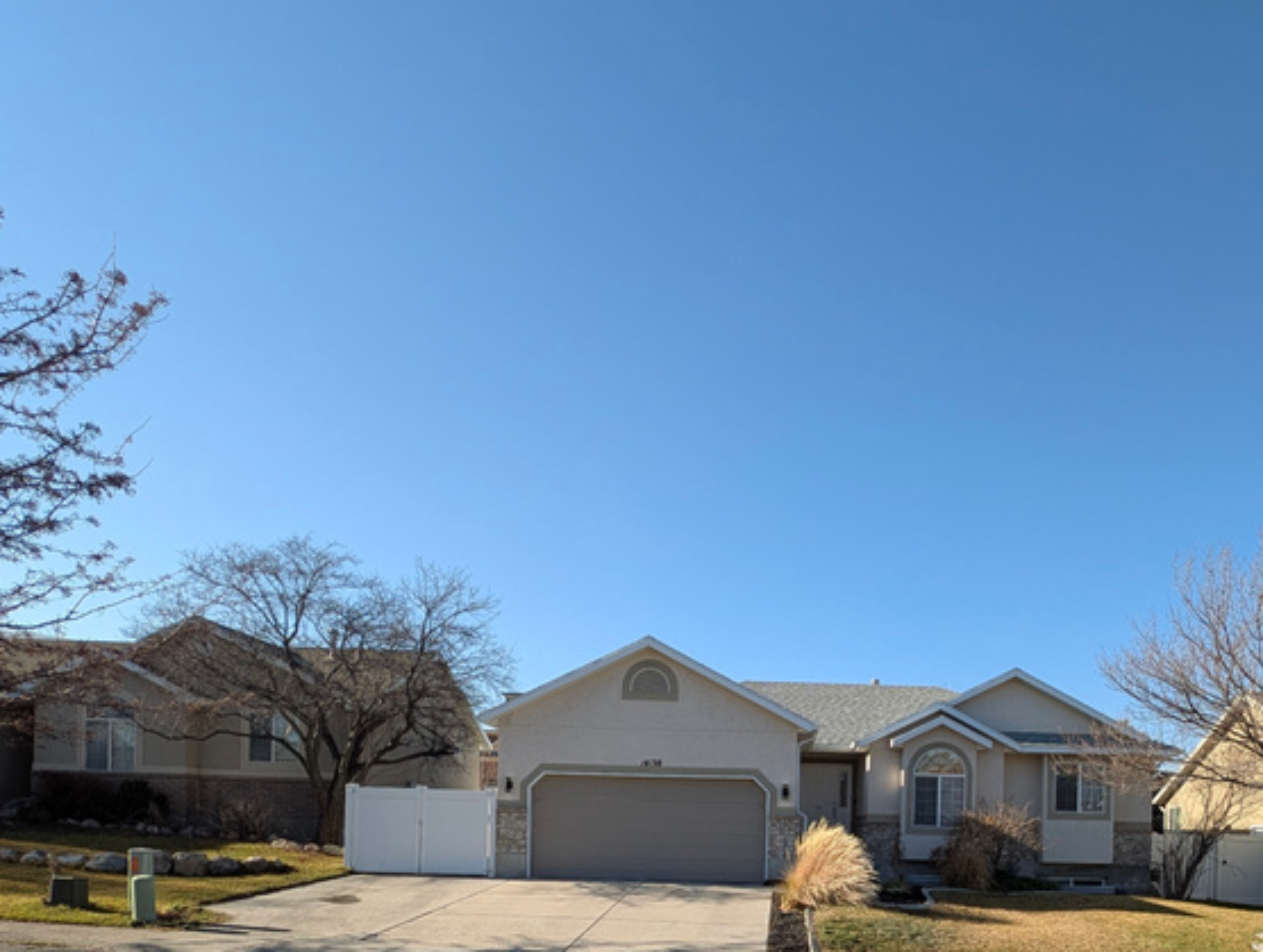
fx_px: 804
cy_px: 845
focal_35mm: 22
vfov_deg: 54.0
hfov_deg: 74.7
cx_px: 806
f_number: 1.95
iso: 37
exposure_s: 1/1172
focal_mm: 2.23
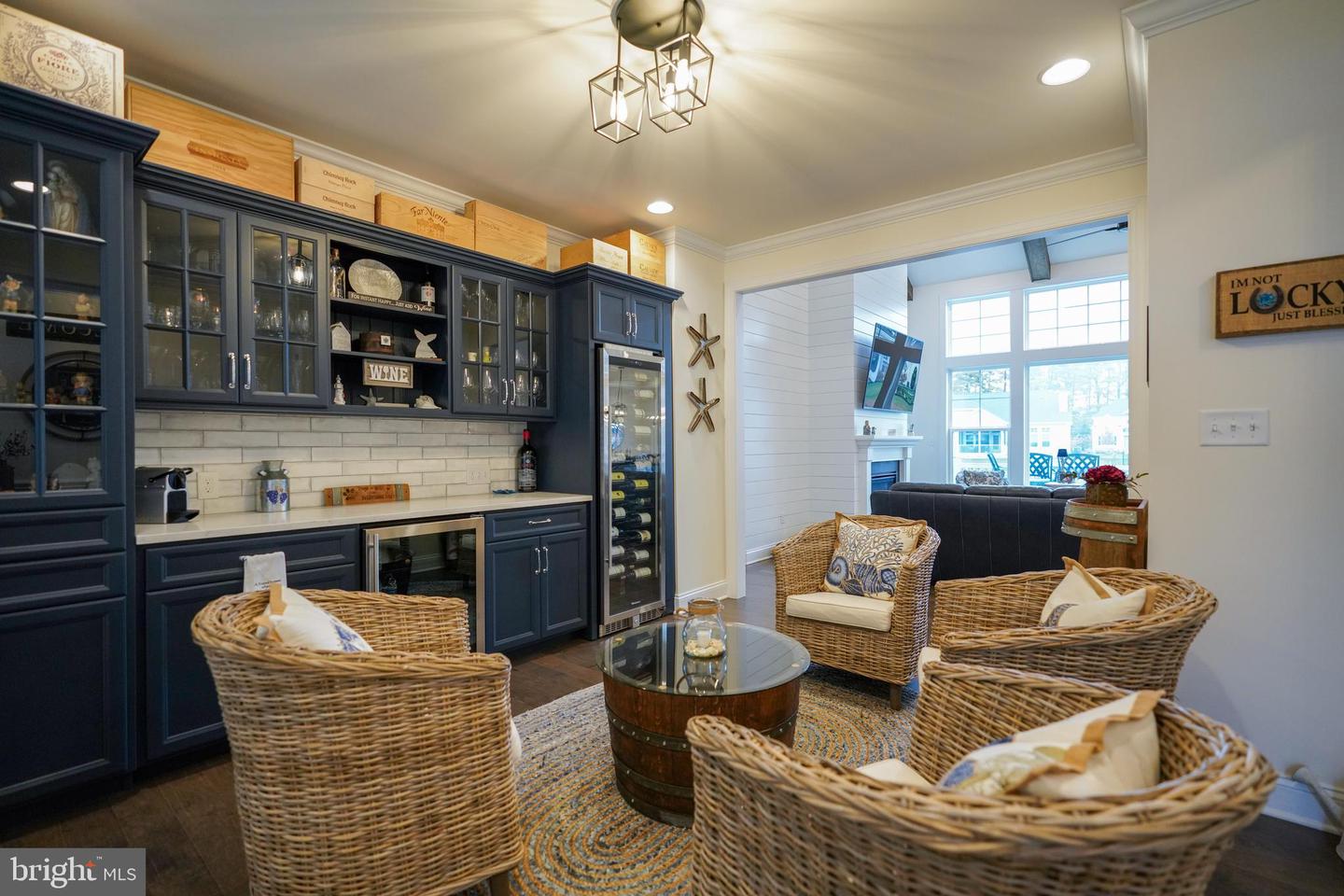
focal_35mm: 16
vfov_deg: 73.7
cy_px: 448
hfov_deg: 96.7
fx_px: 597
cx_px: 672
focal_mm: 16
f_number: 2.8
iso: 1600
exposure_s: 1/160
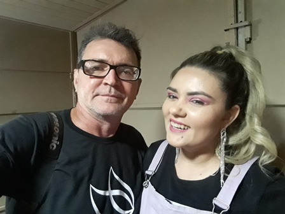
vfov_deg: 58.9
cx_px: 142
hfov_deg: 73.9
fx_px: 189
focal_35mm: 23
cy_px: 107
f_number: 2.2
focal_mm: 1.95
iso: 320
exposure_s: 1/12
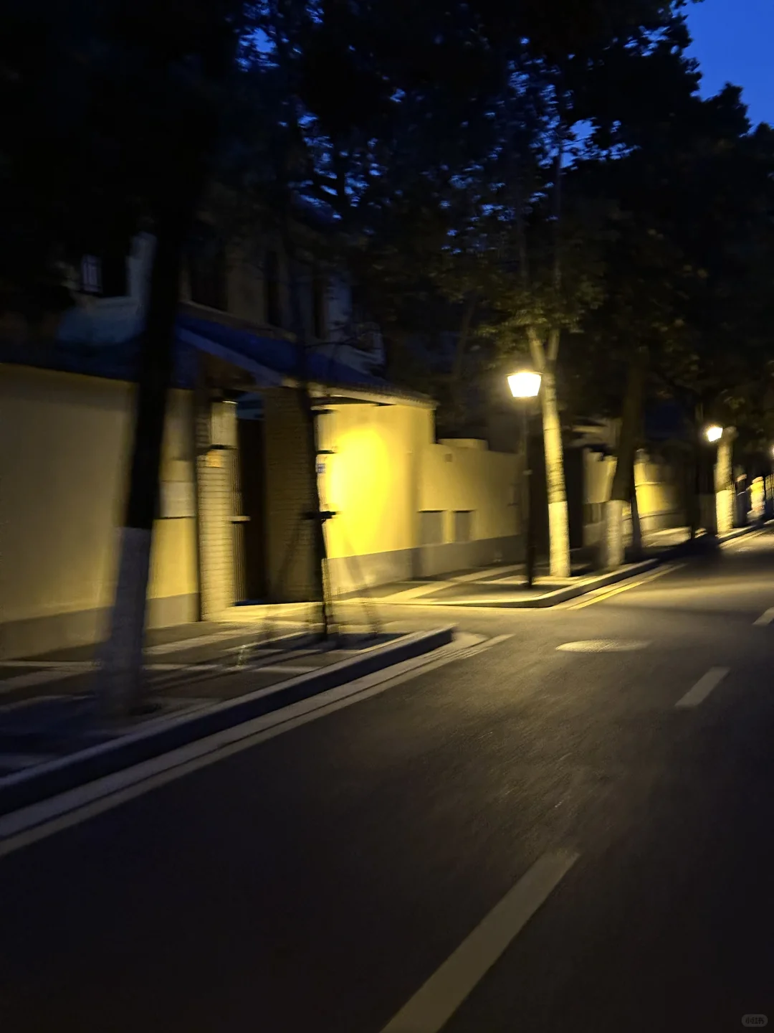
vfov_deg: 39.7
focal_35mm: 48
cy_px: 516
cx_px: 387
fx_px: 1431
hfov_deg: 30.3
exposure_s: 1/17
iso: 1250
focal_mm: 6.86
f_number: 1.78
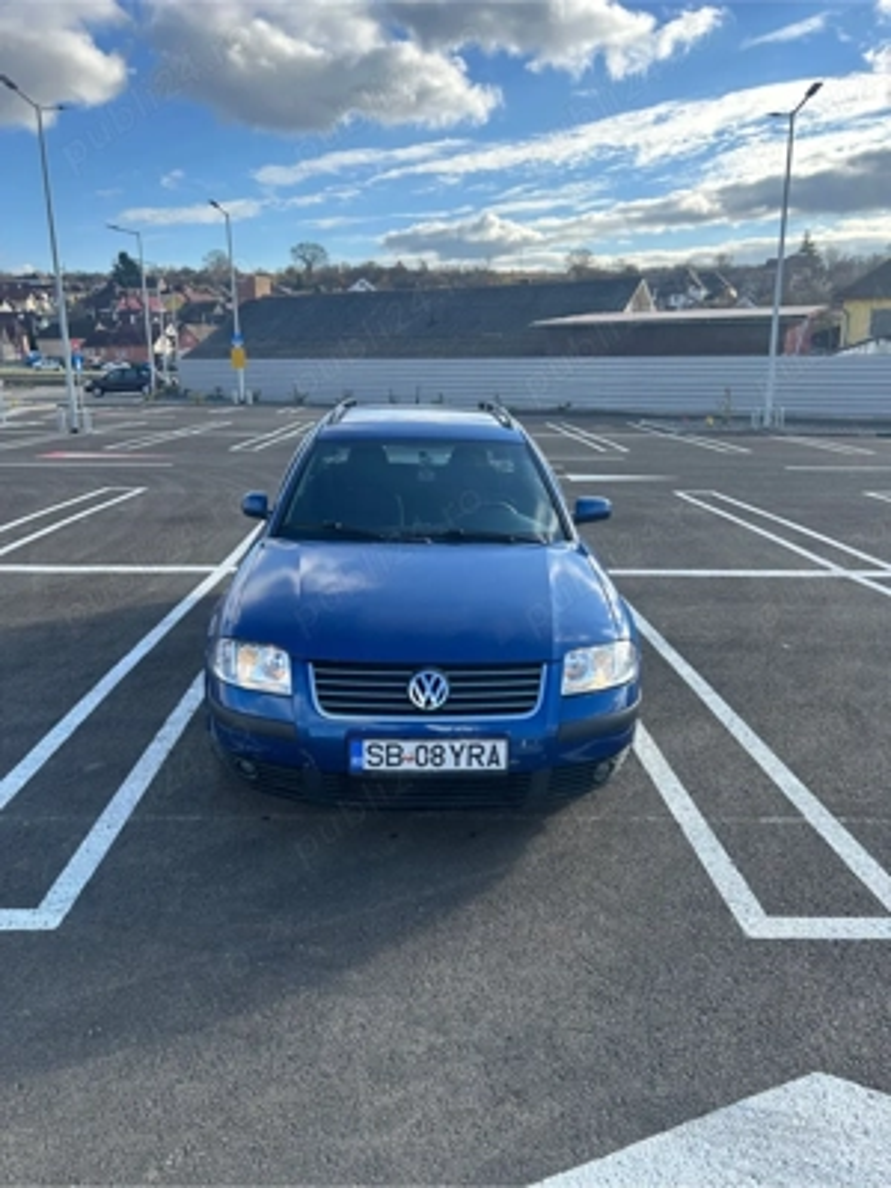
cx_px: 446
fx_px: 892
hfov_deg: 53.1
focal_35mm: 26
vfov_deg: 67.3
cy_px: 594
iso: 50
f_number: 1.5
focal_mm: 5.7
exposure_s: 1/1597
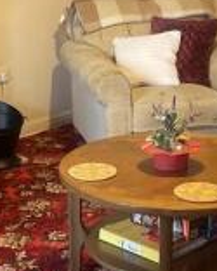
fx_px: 762
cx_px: 67
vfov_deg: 20.1
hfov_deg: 16.2
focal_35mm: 95
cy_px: 176
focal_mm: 4.2
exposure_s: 1/50
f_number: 1.6
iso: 250
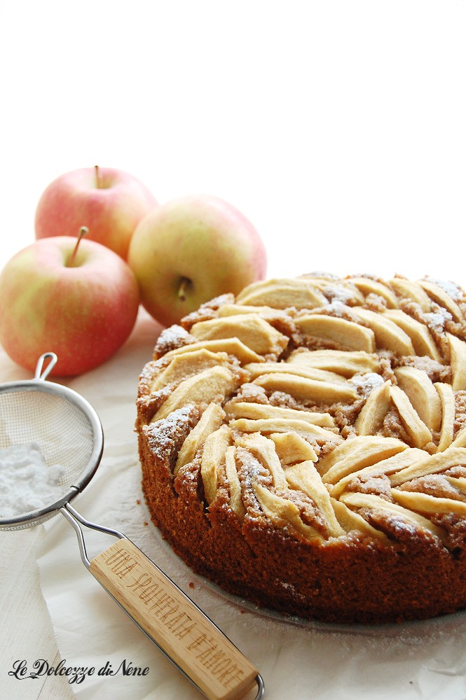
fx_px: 1313
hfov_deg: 20.1
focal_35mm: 68
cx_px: 233
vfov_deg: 29.9
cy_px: 350
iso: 400
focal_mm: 45
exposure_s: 1/60
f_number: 7.1
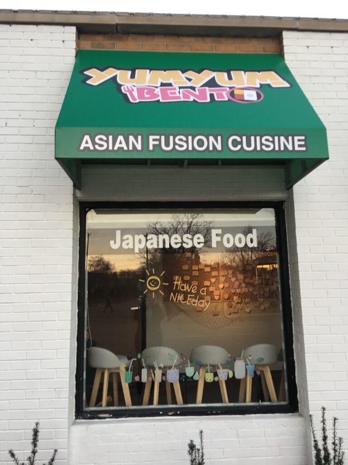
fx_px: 389
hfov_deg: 48.2
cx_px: 174
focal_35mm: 29
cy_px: 232
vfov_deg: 61.7
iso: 25
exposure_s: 1/40
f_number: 2.2
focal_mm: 4.15
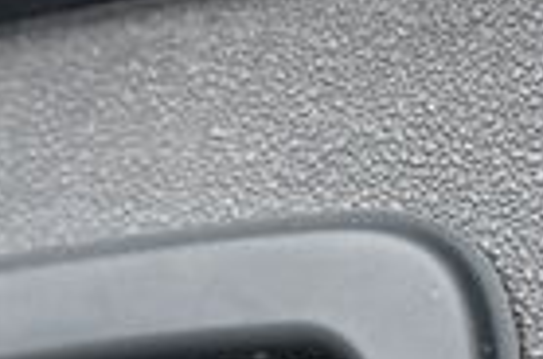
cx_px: 94
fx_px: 3283
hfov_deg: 9.4
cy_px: 585
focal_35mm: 218
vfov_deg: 6.2
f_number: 5
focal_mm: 31.5
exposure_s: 1/125
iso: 800
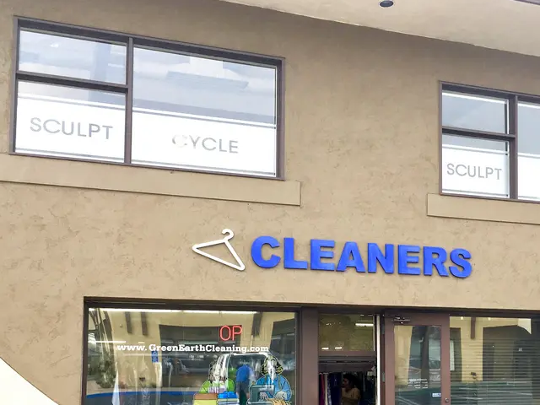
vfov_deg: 32.4
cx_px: 302
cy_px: 294
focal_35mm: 44
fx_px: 686
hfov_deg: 42.9
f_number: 2.2
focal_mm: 4.15
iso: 25
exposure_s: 1/381
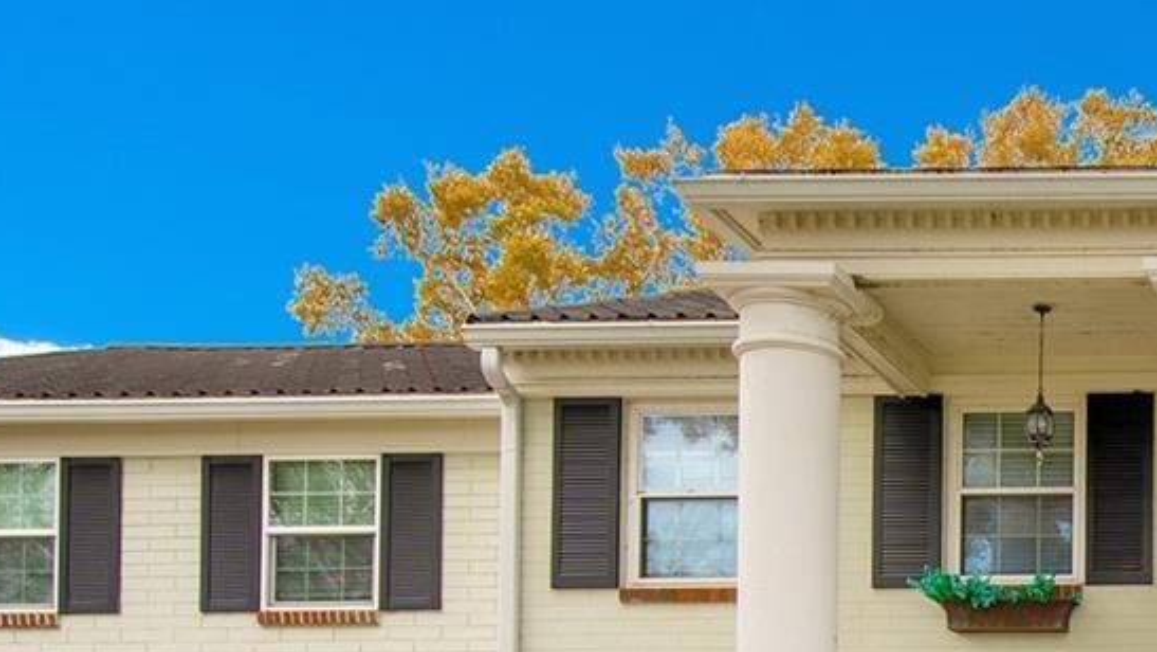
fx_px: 1504
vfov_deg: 20.8
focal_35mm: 49
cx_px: 1326
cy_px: 976
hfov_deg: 35.0
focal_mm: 16
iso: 100
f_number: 8
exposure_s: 1/100
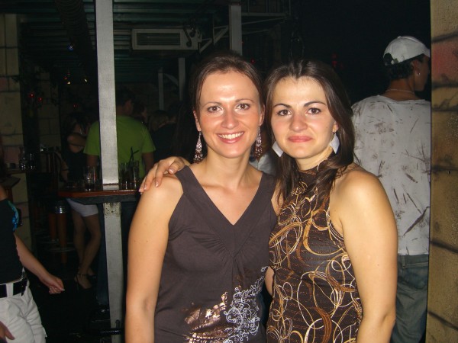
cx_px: 229
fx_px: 503
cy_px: 172
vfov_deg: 37.7
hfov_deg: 49.0
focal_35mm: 38
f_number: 2.8
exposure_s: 1/60
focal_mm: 7.9
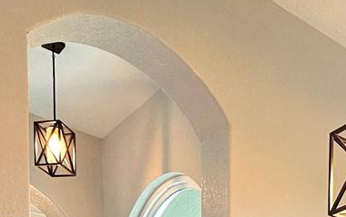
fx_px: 547
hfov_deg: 33.3
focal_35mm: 58
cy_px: 497
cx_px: 311
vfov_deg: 15.1
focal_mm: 2.2
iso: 160
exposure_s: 1/60.2
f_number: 2.2
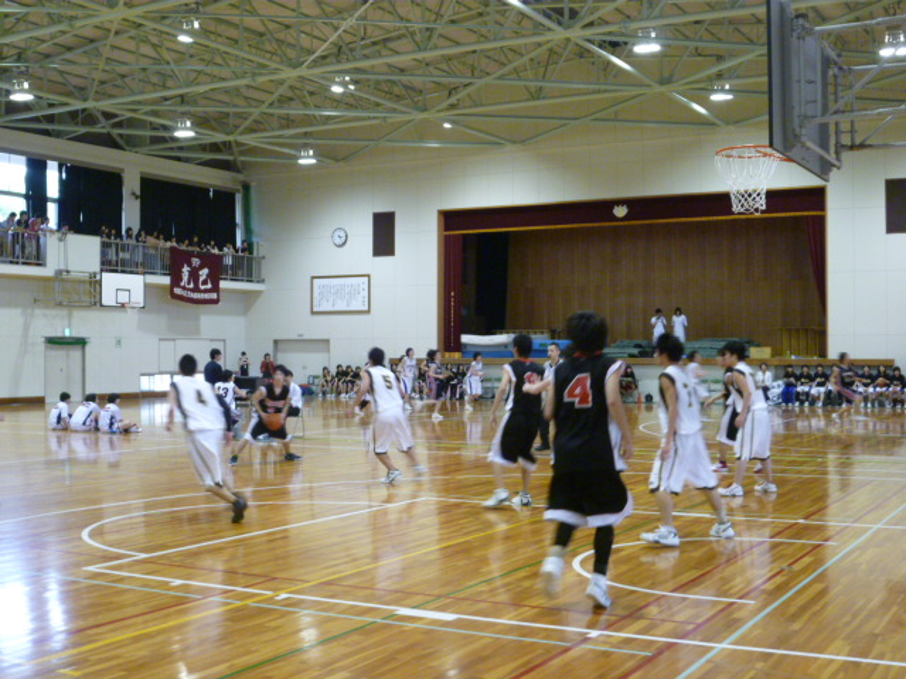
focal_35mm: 47
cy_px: 340
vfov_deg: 30.9
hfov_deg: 40.4
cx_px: 453
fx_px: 1230
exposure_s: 1/40
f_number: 3.9
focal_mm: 8.3
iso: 400
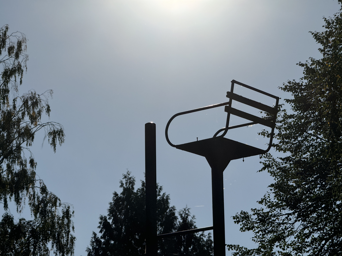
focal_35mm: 120
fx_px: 1186
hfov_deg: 16.4
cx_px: 171
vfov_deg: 12.3
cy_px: 128
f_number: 2.8
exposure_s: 1/9615
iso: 32
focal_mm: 15.66
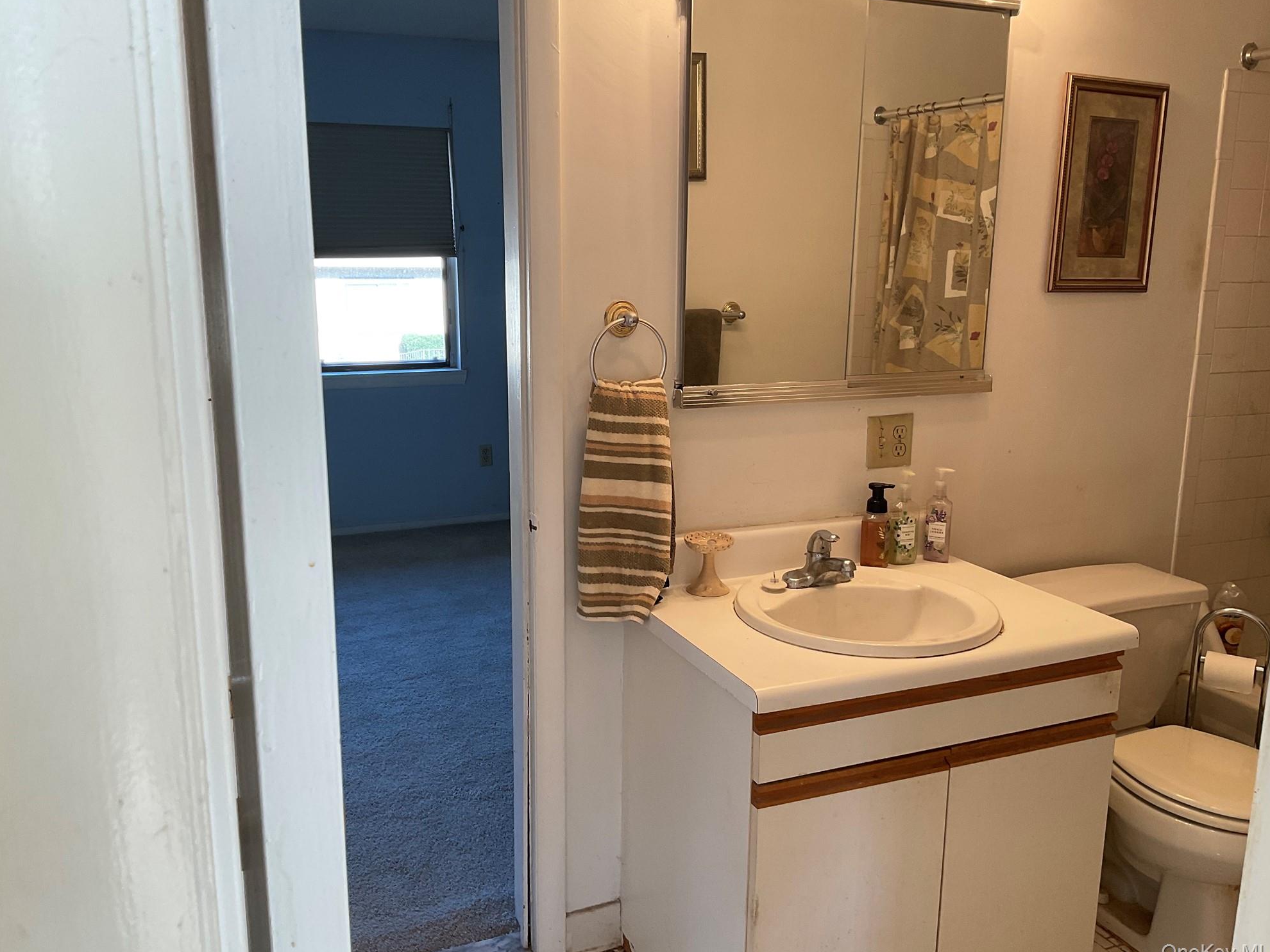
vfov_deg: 46.8
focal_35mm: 30
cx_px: 635
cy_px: 475
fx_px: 1101
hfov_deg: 60.0
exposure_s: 1/60
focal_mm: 3
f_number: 1.8
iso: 40
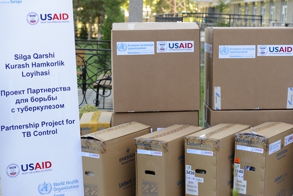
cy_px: 98
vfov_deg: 19.5
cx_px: 146
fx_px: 570
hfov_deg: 28.8
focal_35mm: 70
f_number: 4.5
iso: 400
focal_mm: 70
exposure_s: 1/250
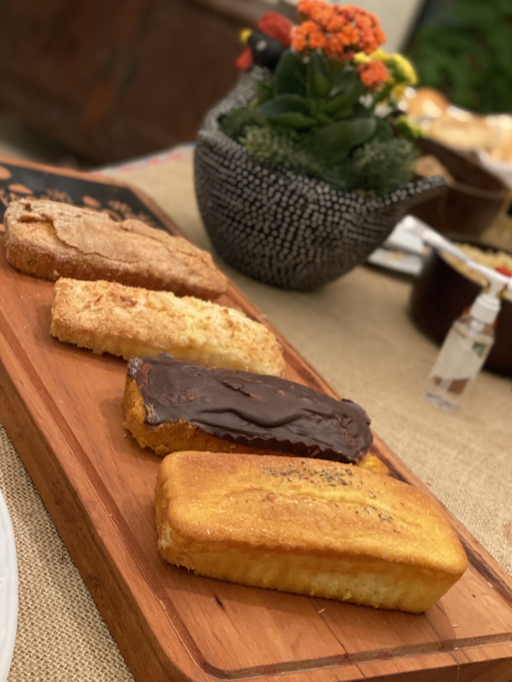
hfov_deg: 26.1
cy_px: 349
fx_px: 1104
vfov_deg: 34.3
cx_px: 263
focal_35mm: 56
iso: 400
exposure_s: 1/30
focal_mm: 6
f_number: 2
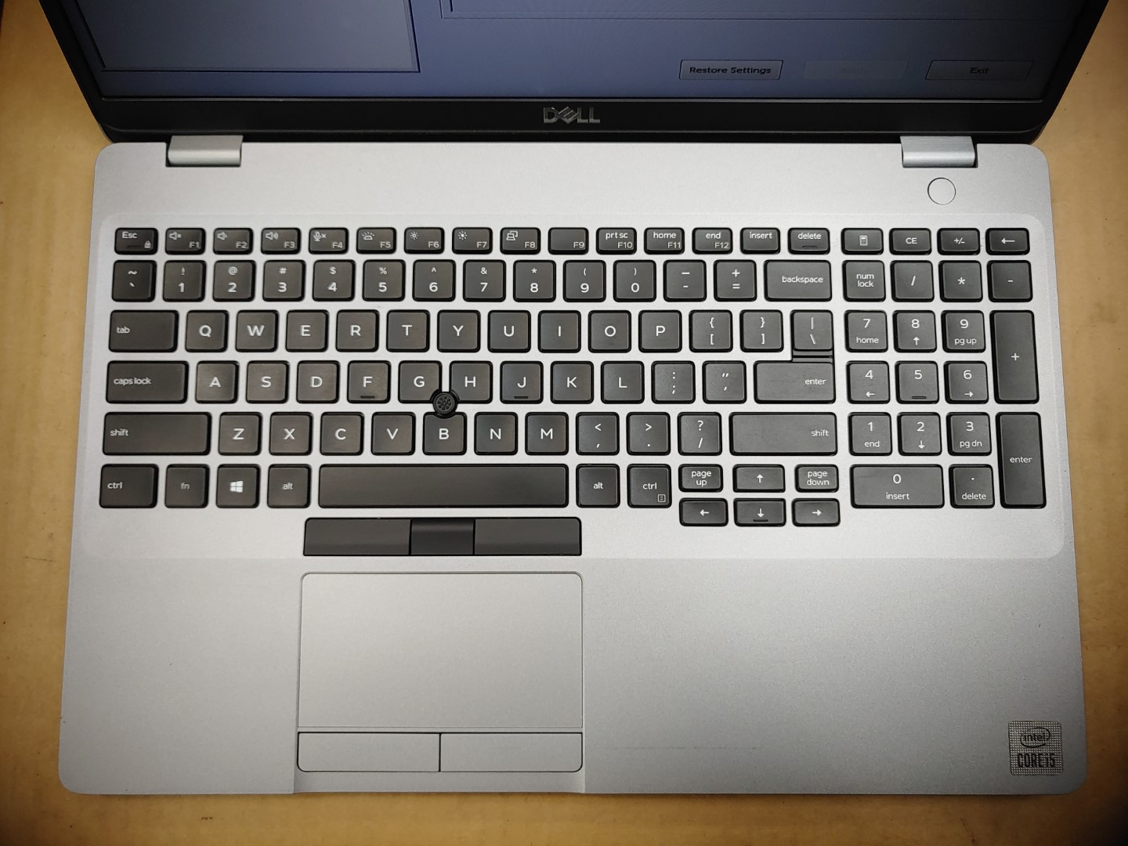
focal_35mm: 26
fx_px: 847
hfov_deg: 67.3
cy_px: 423
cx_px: 564
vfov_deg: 53.1
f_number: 1.8
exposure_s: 1/120
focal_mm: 4.36
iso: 50
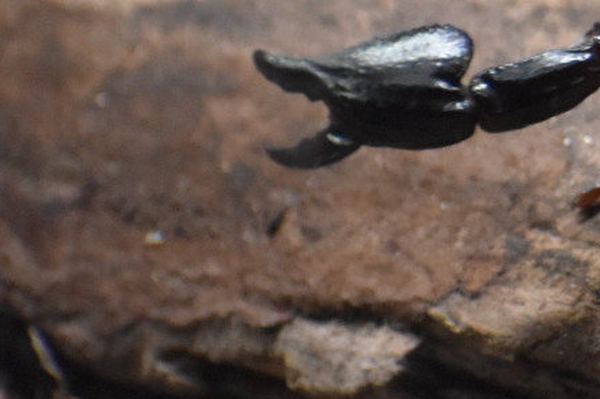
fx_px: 17040
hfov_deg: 2.0
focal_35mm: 1023
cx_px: 1012
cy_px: 5
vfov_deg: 1.3
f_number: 5.3
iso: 3200
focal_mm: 185
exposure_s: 1/80
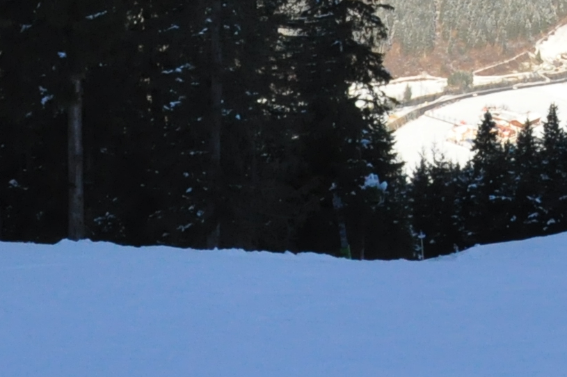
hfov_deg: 14.1
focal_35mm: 142
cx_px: 643
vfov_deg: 9.3
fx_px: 2235
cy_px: -266
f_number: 13
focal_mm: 18
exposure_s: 1/640
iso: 800
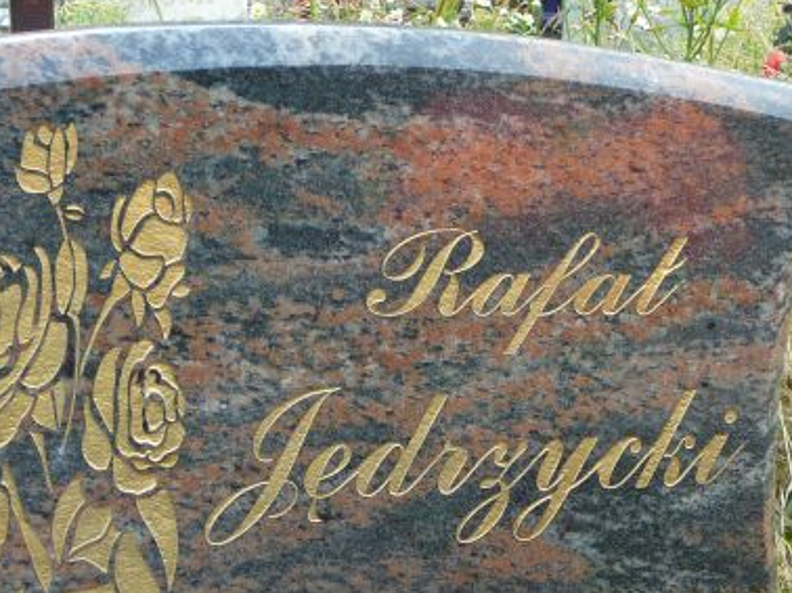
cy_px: 465
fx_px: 2287
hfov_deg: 19.7
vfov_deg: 14.7
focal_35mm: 100
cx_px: 411
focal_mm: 8.7
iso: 80
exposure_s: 1/125
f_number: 3.5
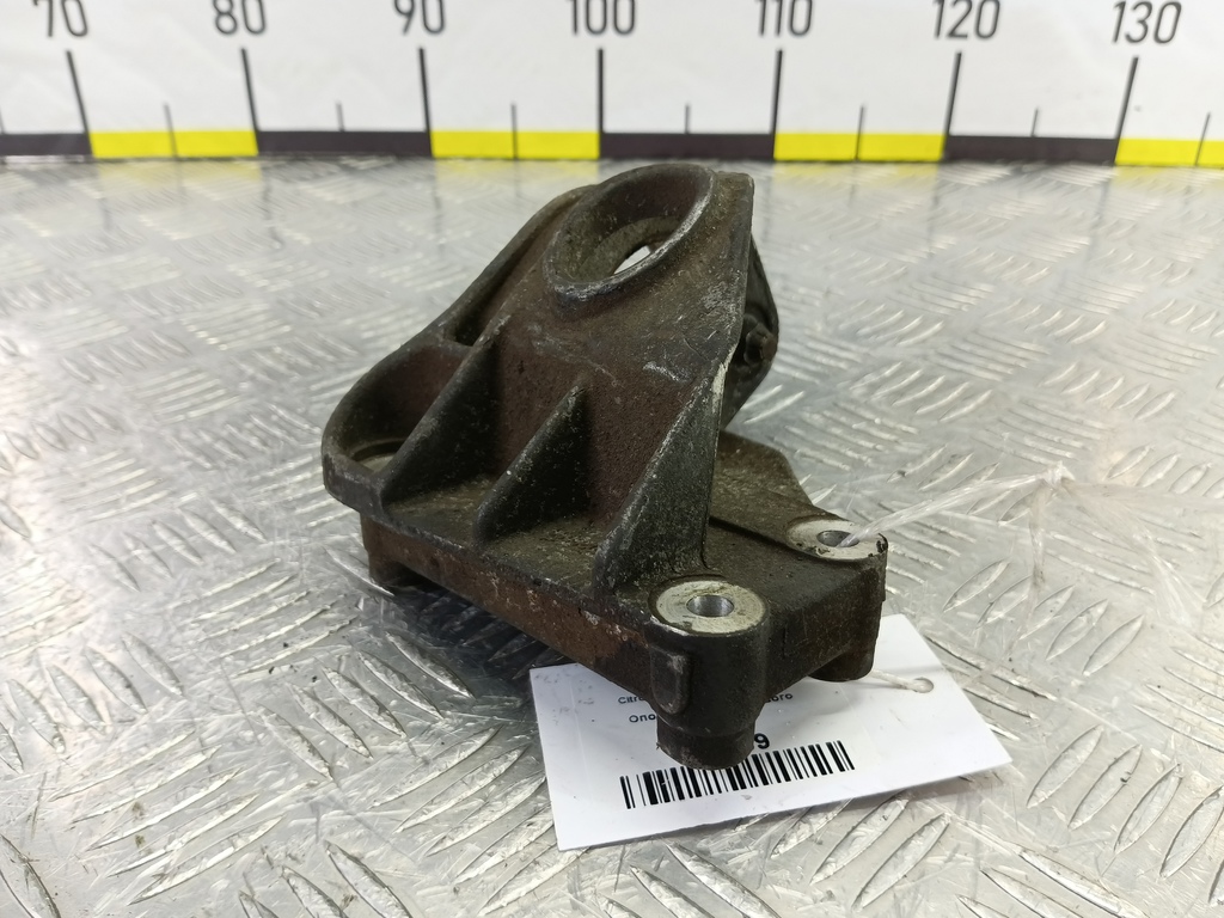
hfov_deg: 73.9
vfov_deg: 58.9
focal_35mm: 23
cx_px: 612
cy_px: 459
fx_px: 813
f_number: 1.6
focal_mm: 4.11
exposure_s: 1/50
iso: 191
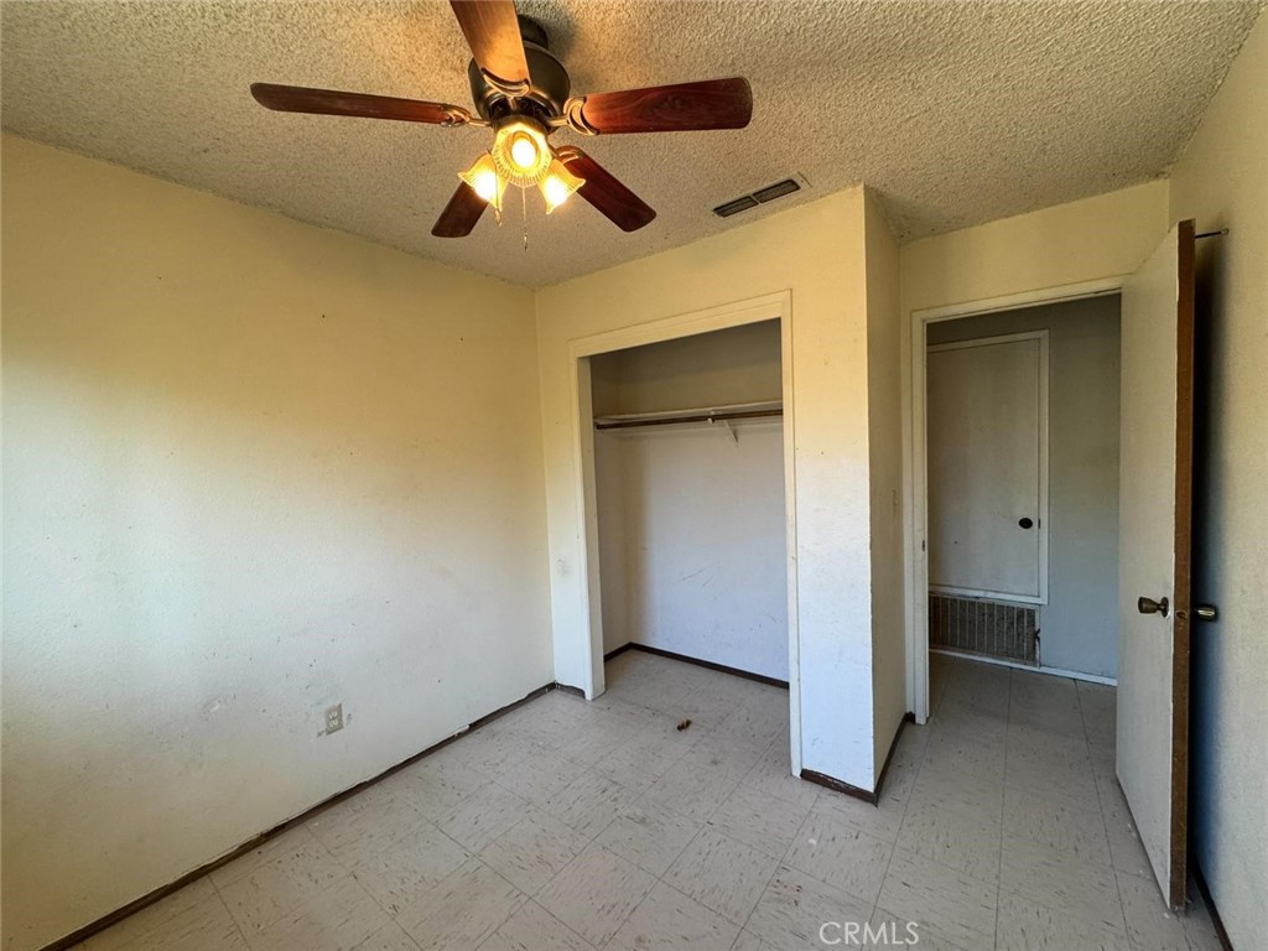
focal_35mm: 14
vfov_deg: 85.7
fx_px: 513
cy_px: 476
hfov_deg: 102.1
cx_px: 634
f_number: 2.2
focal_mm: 2.22
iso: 200
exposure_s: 1/120
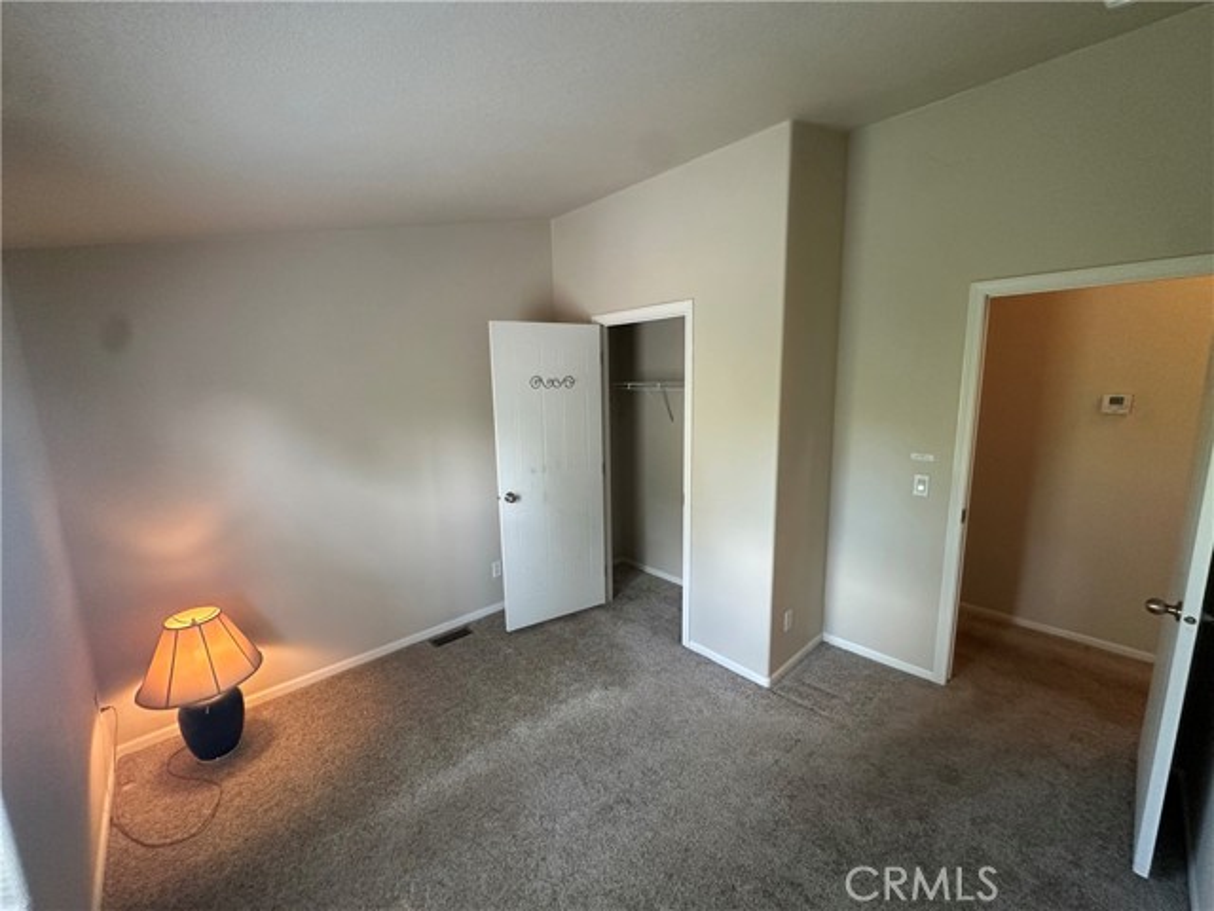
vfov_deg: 85.7
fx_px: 491
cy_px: 456
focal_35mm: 14
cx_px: 607
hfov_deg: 102.1
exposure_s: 1/60
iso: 320
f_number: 2.2
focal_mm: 2.22
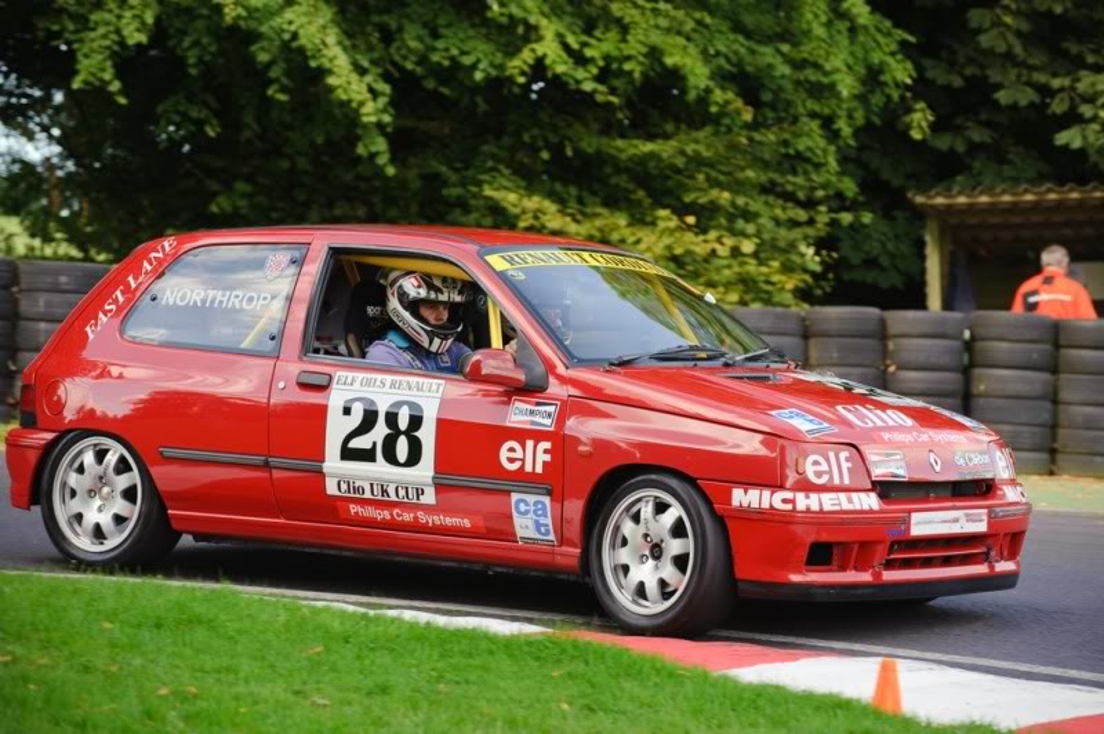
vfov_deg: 10.9
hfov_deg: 16.4
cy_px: 367
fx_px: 3830
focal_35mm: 125
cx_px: 552
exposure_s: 1/640
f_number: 5.6
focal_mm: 125
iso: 800
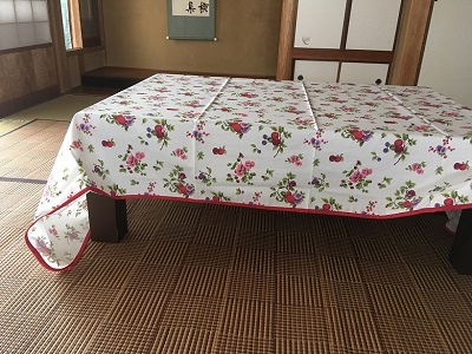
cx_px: 236
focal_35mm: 29
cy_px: 177
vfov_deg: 48.2
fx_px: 395
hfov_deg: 61.7
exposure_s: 1/17
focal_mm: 4.15
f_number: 2.2
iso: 200
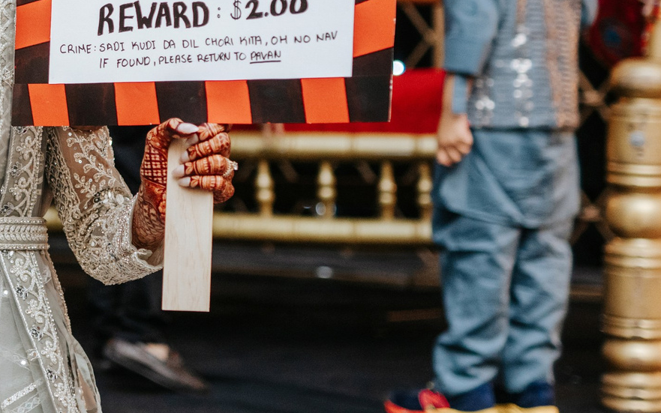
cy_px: 7
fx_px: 2667
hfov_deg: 13.7
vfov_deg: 8.8
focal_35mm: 148
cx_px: -154
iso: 1600
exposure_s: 1/200
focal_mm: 50
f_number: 2
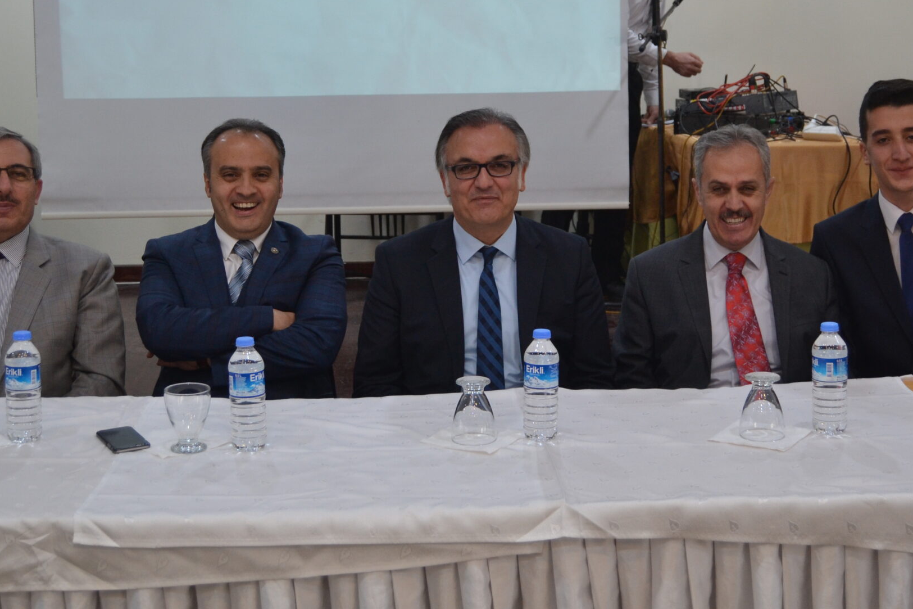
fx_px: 1319
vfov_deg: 25.8
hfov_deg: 38.2
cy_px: 190
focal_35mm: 52
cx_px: 474
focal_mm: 22
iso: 450
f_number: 3.5
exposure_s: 1/60
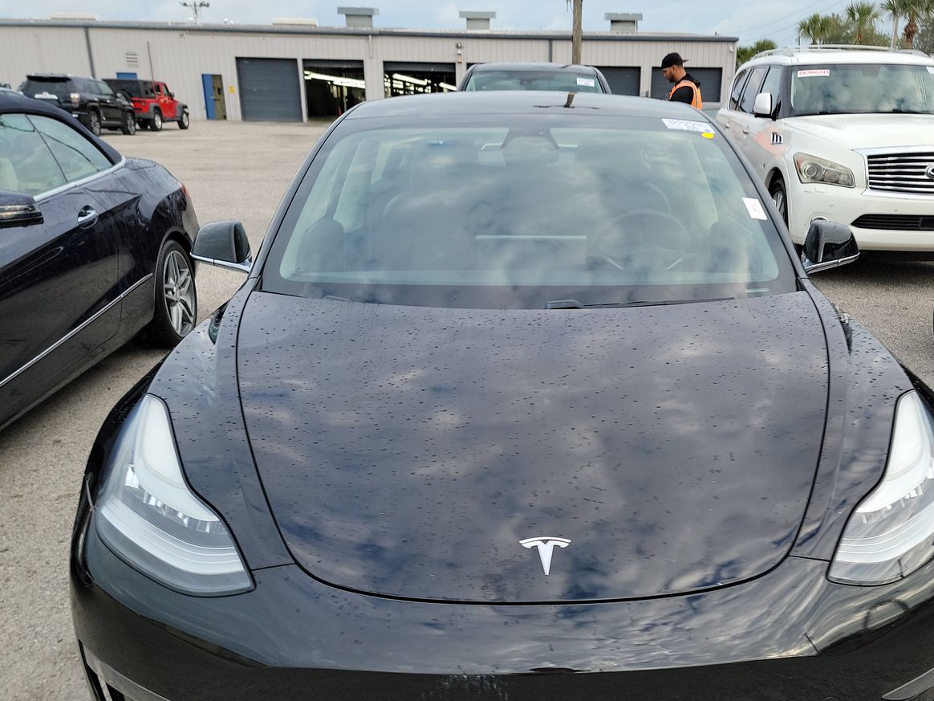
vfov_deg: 42.8
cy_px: 414
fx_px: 890
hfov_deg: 55.1
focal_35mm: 33
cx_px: 539
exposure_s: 1/122
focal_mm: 6.7
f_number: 1.8
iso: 50
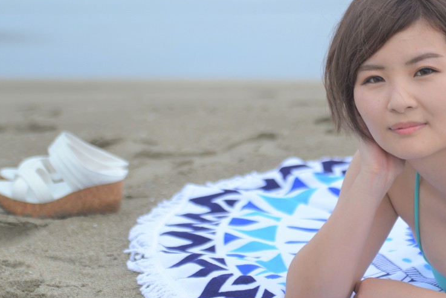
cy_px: 106
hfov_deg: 24.7
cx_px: 283
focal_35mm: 82
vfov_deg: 16.6
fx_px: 1016
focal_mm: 56
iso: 400
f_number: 2.8
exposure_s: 1/6400
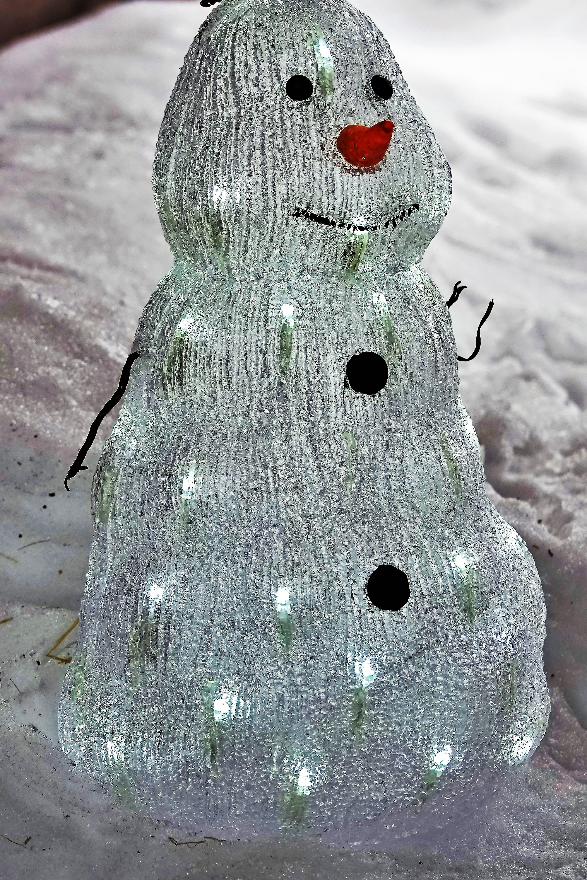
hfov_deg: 5.0
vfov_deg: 7.5
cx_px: 289
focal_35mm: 275
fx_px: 6725
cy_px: 387
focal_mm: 87.11
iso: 250
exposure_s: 1/250
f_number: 4
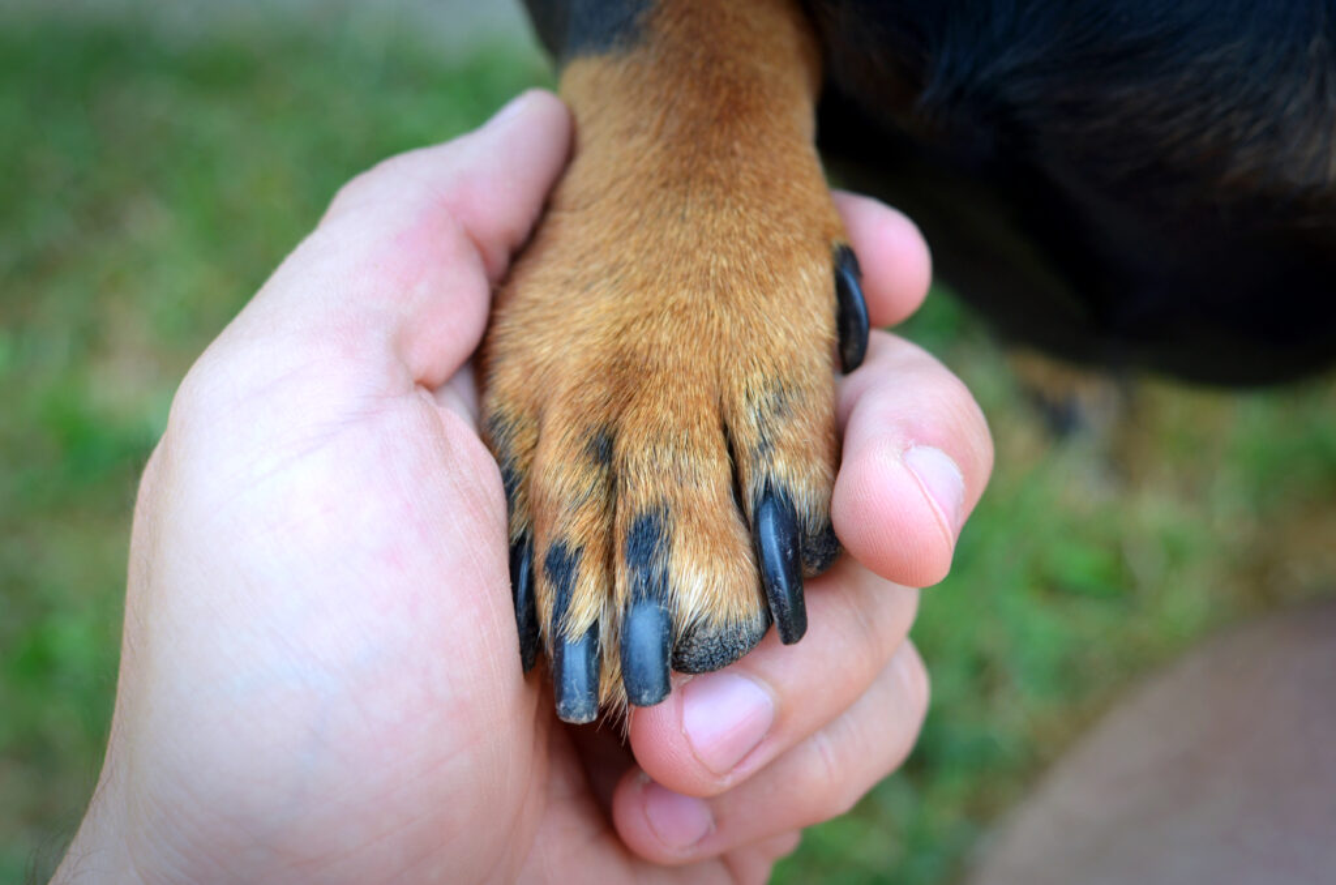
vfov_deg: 25.6
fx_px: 1944
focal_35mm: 52
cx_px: 668
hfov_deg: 37.9
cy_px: 442
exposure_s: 1/250
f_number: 5
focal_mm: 35
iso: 320
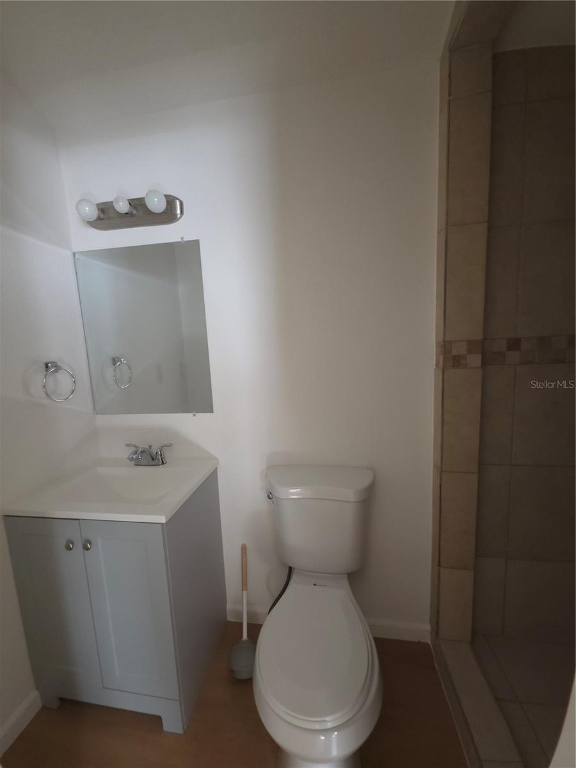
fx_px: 288
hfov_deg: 89.9
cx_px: 288
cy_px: 384
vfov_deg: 106.2
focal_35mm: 13
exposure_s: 1/30
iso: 250
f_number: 1.9
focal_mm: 2.2
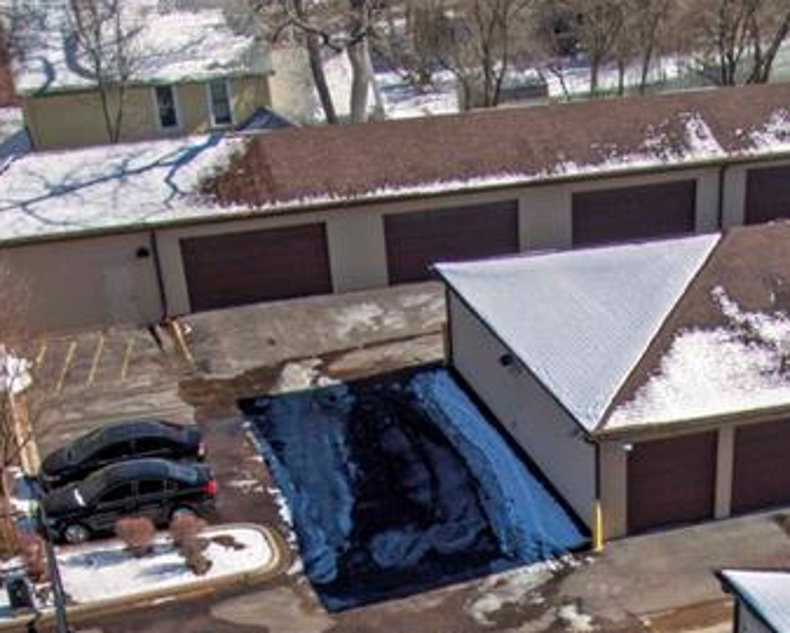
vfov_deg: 21.3
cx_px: 624
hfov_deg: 28.5
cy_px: 818
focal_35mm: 65
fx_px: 1521
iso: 100
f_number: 11
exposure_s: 1/60
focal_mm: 11
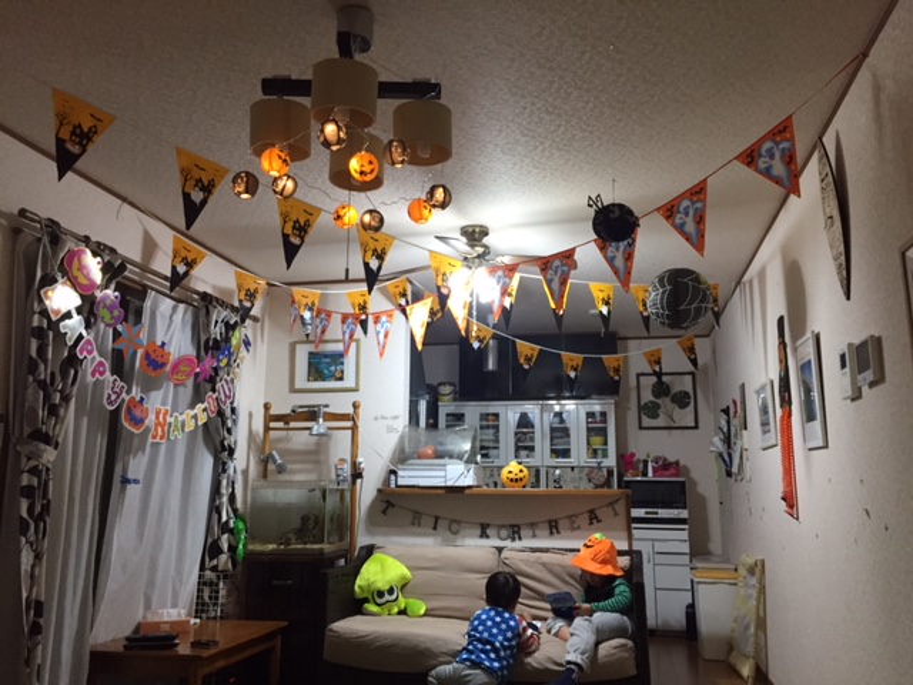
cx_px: 456
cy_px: 342
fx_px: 765
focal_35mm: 29
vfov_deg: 48.2
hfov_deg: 61.7
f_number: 2.2
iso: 160
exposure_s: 1/30
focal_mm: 4.15
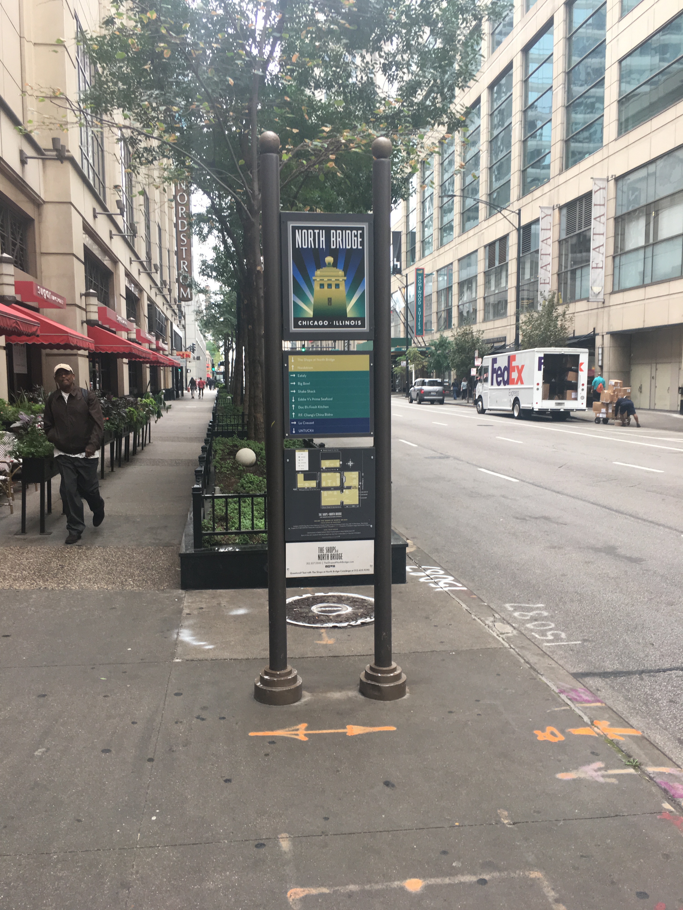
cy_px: 455
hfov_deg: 48.2
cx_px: 342
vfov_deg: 61.7
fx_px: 763
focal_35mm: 29
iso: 40
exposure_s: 1/120
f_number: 2.2
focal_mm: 4.15
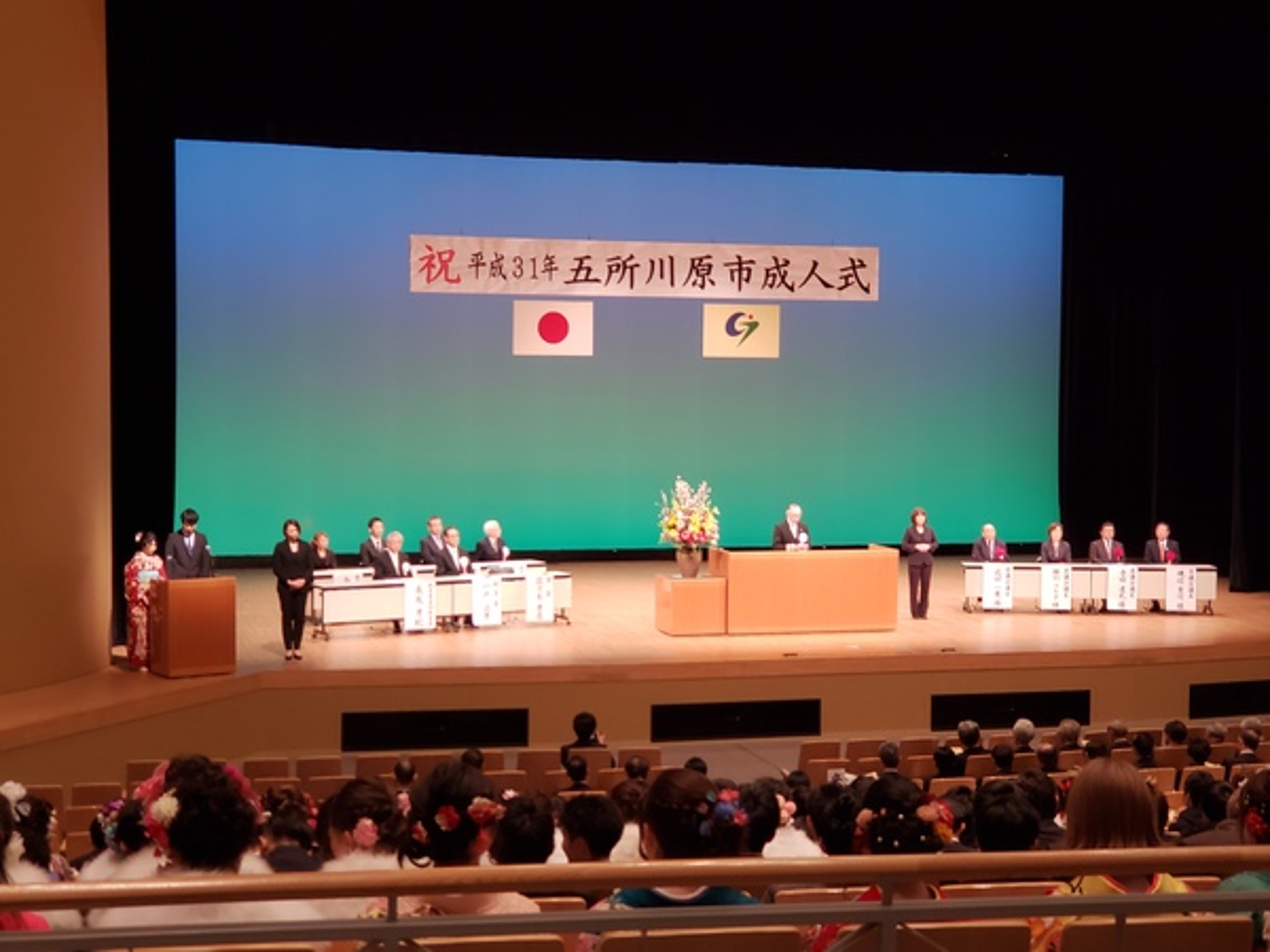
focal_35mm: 52
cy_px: 476
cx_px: 635
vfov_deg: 28.0
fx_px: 1908
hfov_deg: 36.8
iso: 200
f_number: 2.4
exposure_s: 1/33
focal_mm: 6
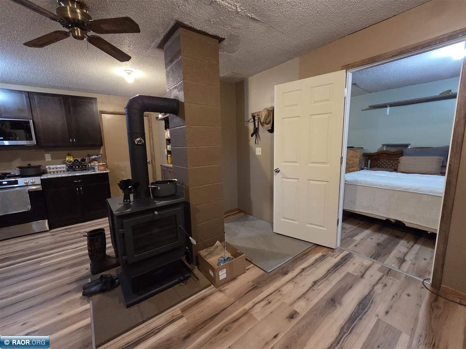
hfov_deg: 106.2
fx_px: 175
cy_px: 174
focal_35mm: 13
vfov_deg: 89.9
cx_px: 233
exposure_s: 1/60
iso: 1250
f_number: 2.2
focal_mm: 2.2
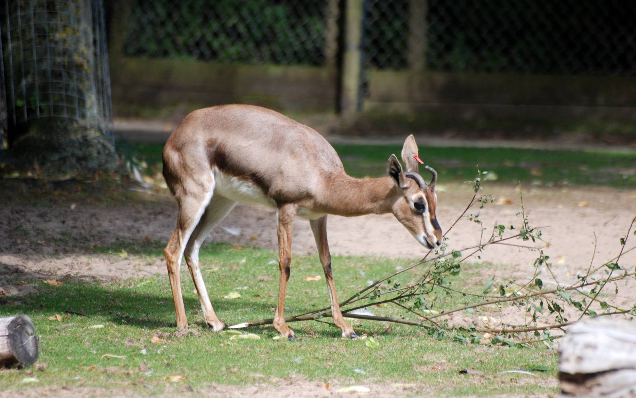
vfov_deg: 2.9
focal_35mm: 460
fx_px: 7973
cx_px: 318
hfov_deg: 4.6
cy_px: 188
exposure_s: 1/400
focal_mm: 300
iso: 400
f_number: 5.6
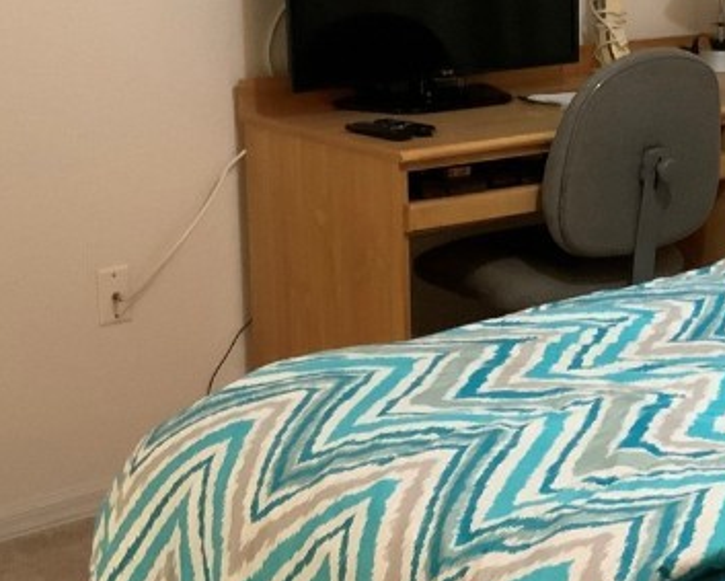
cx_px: 620
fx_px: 1761
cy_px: 209
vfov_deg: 18.7
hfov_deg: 22.8
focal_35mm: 82
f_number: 1.8
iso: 320
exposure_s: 1/40
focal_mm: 3
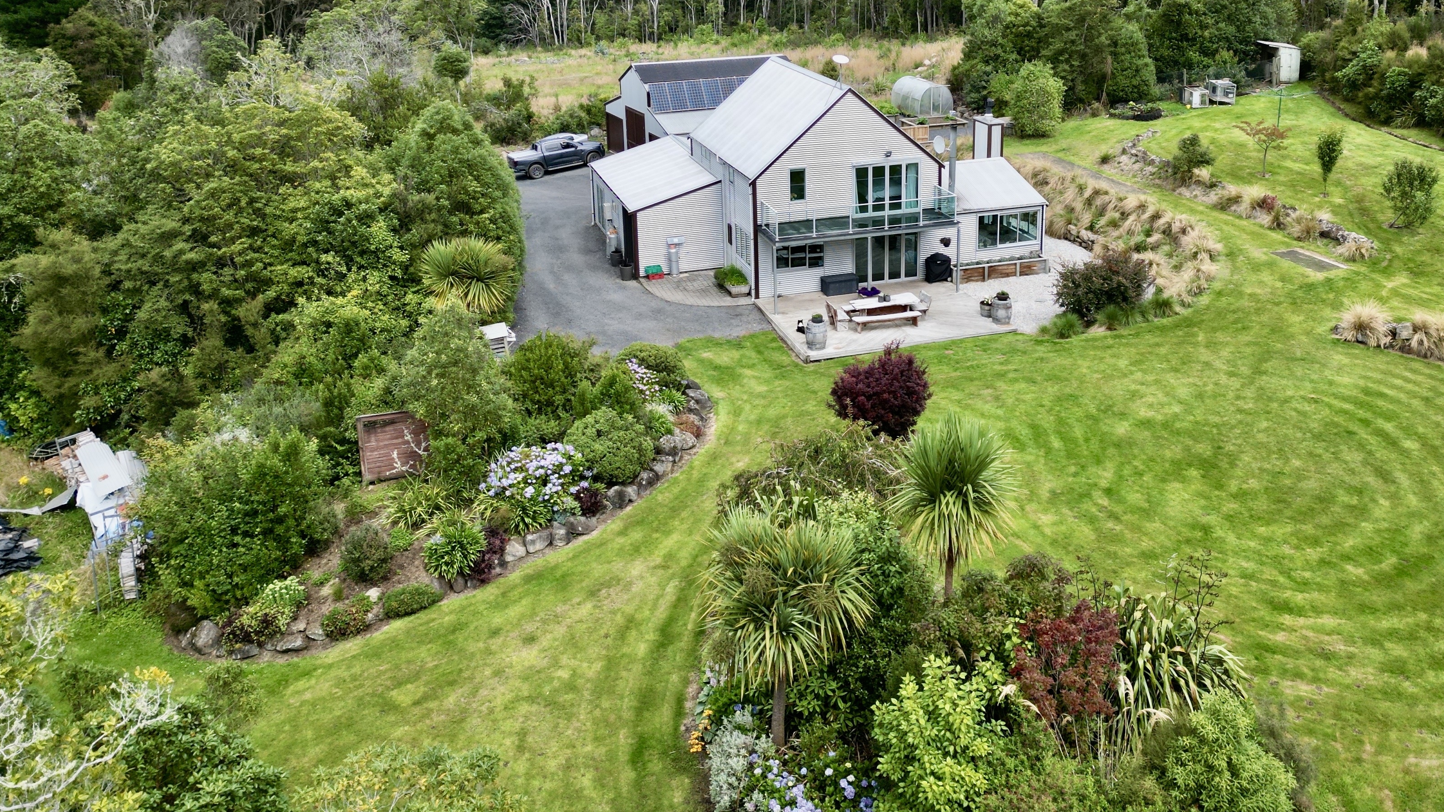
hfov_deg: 59.1
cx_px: 849
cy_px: 224
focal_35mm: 33
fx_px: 1264
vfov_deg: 35.0
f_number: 1.7
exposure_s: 1/2500
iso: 140
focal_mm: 6.72
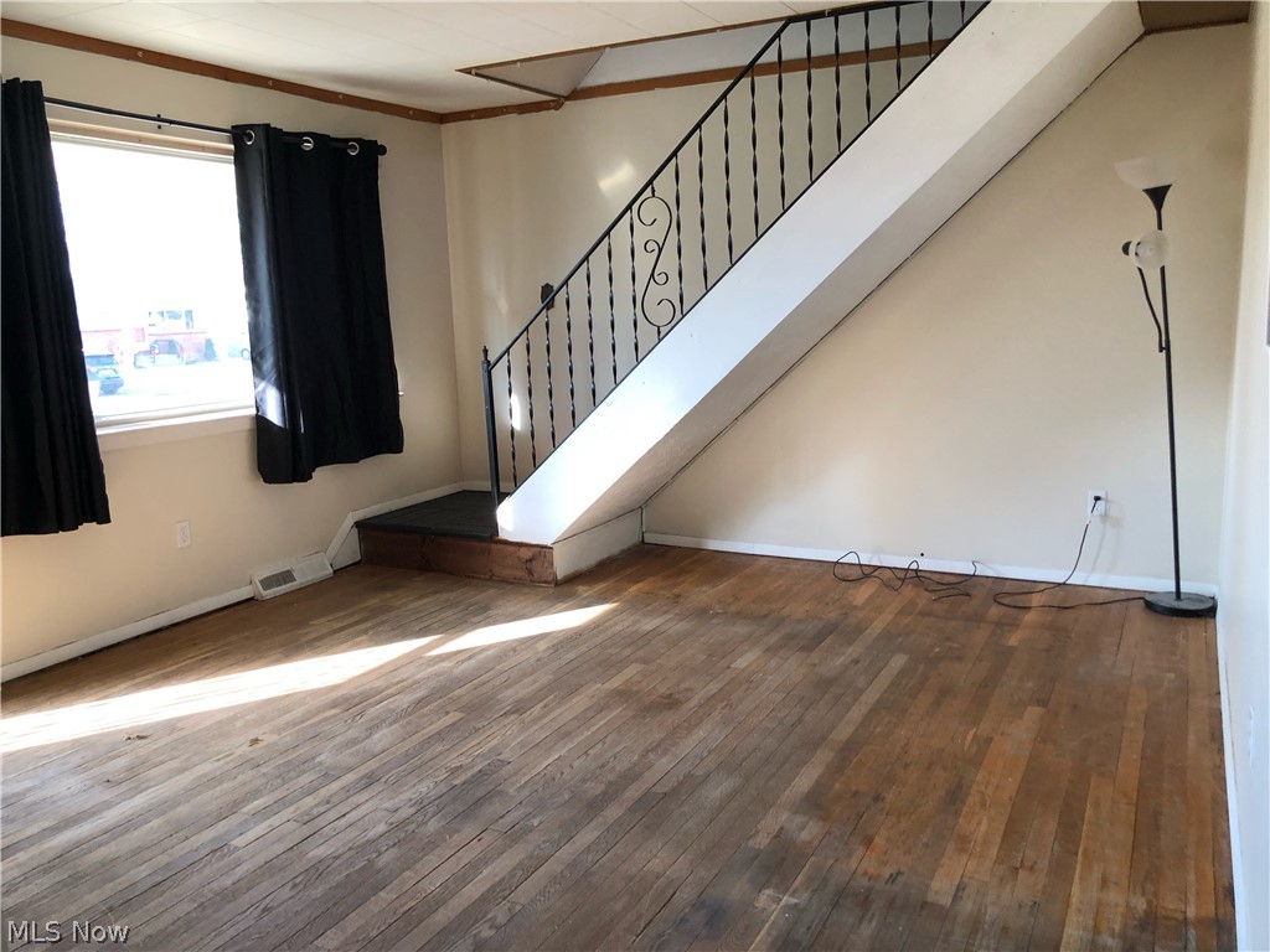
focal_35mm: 28
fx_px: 1027
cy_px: 476
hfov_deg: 63.4
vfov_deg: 49.7
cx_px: 635
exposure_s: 1/30
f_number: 1.8
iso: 25
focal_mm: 3.99
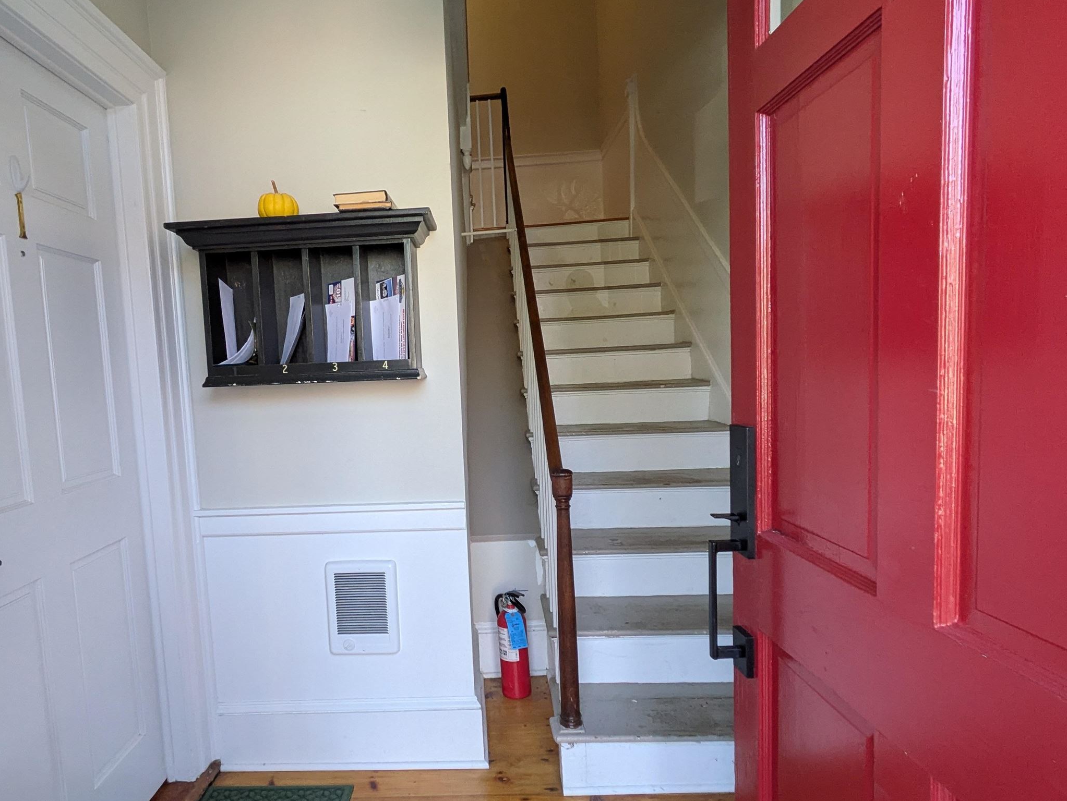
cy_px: 423
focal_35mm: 21
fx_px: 648
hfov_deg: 78.4
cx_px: 449
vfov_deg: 63.4
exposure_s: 1/120
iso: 118
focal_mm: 1.83
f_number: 2.2
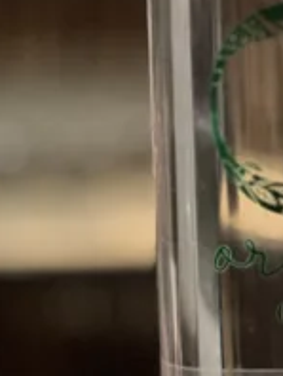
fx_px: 2534
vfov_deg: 8.5
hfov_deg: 6.3
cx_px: 353
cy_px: 118
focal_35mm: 233
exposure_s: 1/14
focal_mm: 9
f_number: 2.8
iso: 1000
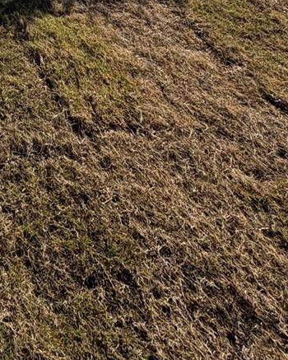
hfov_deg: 24.2
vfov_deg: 24.4
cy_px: -241
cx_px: -151
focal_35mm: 48
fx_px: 511
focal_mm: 2.22
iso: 20
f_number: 2.2
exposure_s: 1/1050
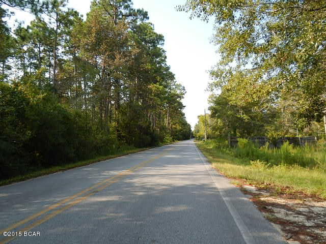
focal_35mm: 25
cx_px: 163
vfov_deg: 54.9
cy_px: 122
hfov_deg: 69.4
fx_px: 235
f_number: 3.2
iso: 125
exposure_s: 1/500
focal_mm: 4.5
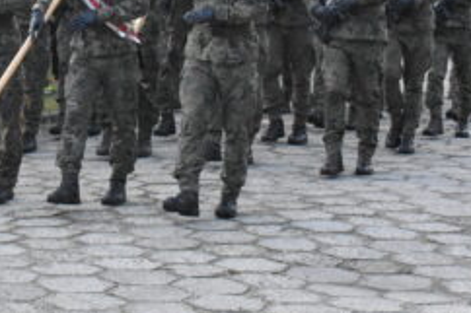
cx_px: -16
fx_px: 1634
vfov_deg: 10.8
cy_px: -12
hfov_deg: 16.0
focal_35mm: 125
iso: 6400
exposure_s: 1/500
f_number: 11
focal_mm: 32
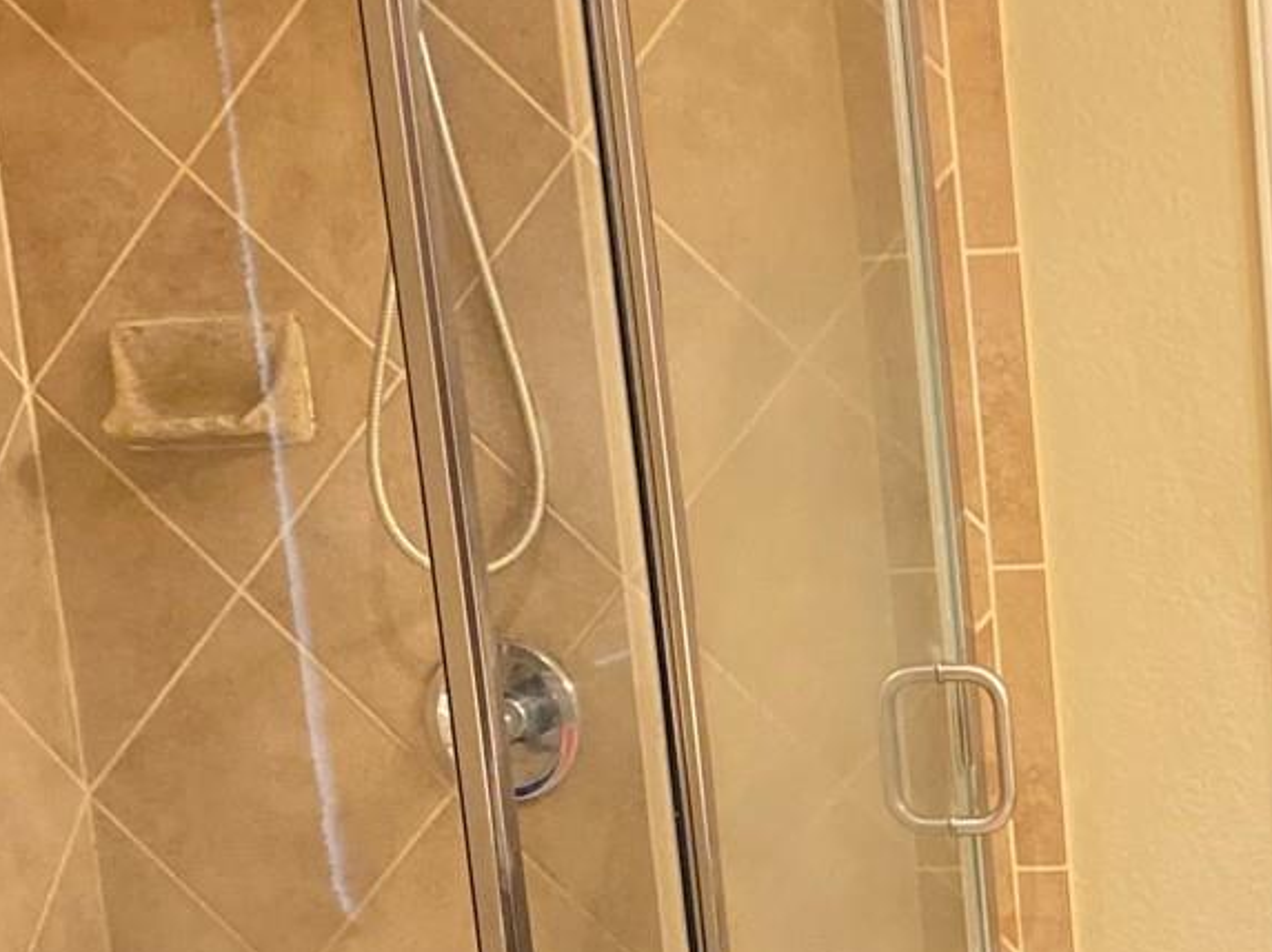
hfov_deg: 20.6
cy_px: 877
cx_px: 1199
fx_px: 3415
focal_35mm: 93
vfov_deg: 15.7
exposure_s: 1/30
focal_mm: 4.25
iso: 500
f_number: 1.8
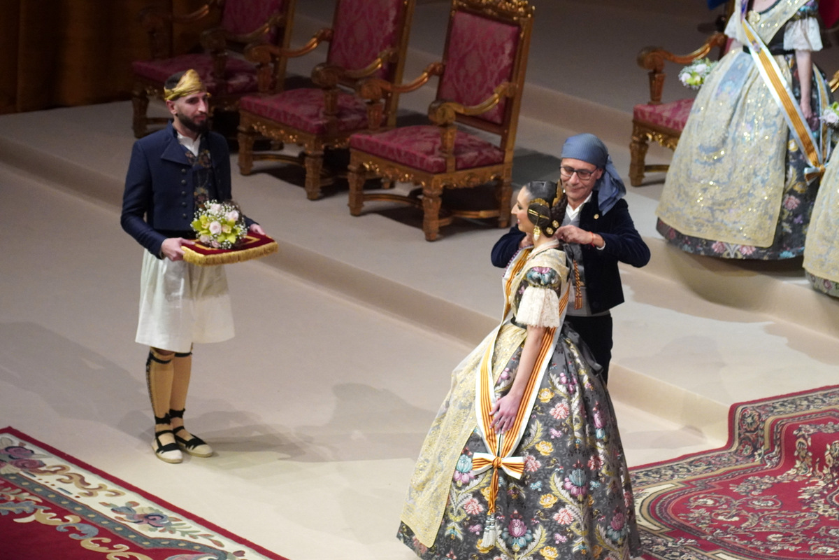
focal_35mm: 165
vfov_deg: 8.3
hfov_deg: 12.5
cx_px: 420
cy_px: 280
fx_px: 3845
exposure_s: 1/200
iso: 3200
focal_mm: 110
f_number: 5.6
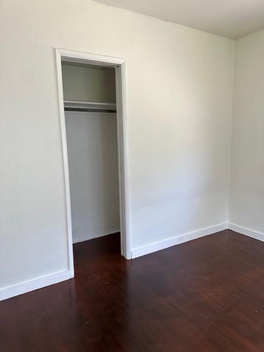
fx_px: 244
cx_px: 132
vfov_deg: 71.6
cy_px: 176
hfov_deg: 56.8
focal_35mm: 24
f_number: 1.78
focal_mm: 6.86
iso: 100
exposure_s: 1/121
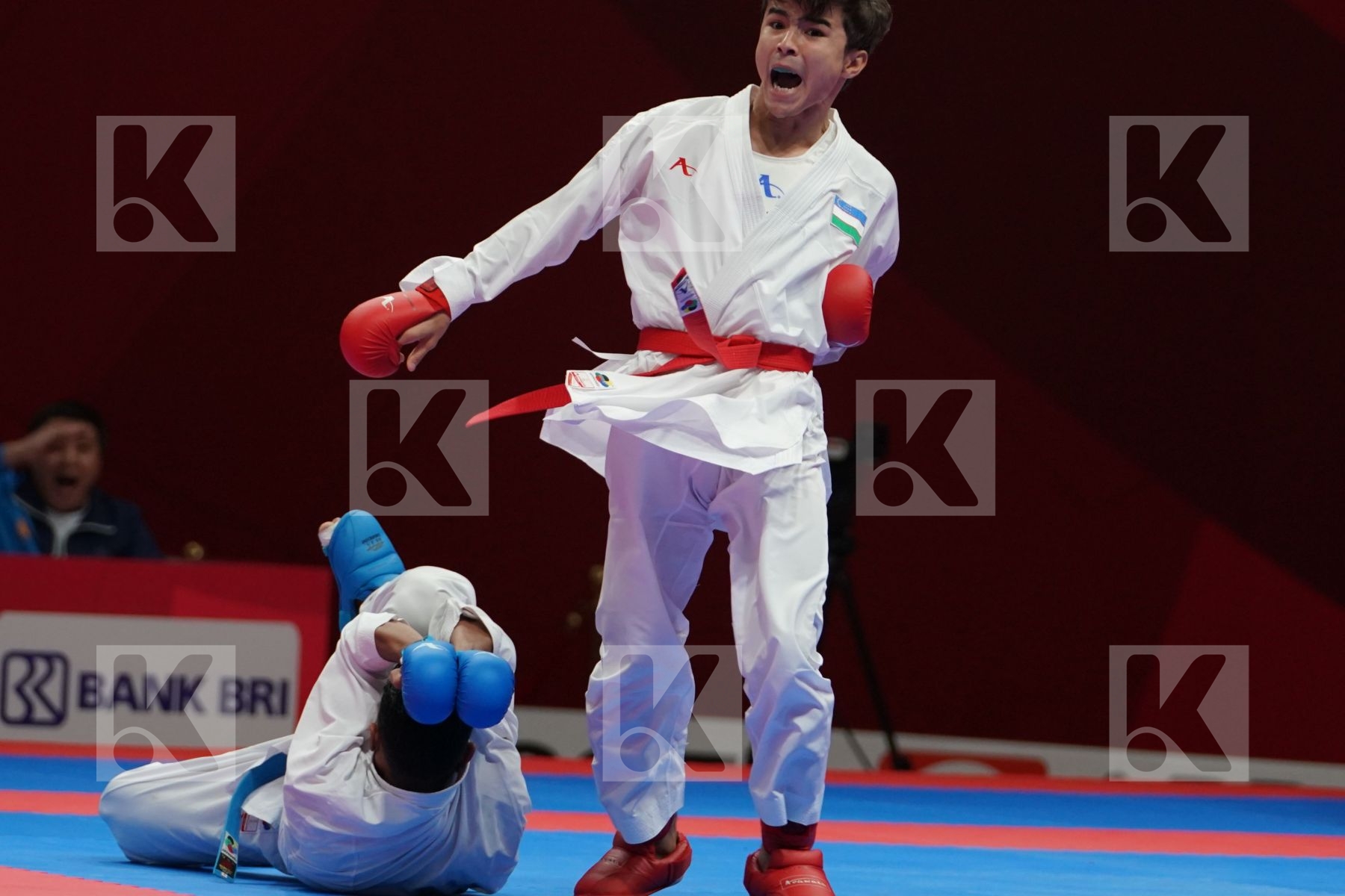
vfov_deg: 4.8
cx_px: 672
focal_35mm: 288
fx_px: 10759
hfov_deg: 7.2
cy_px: 448
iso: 2000
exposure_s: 1/1000
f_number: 4
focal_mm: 192
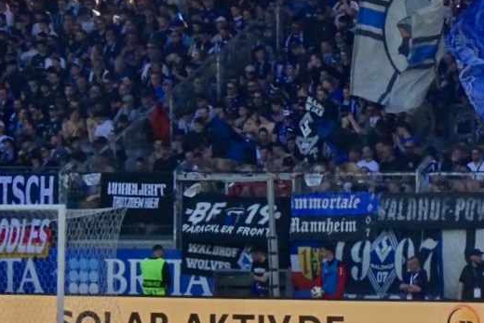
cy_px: -68
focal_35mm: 286
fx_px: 3846
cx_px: 635
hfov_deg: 7.1
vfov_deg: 4.8
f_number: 5
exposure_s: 1/250
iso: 80
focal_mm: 17.49
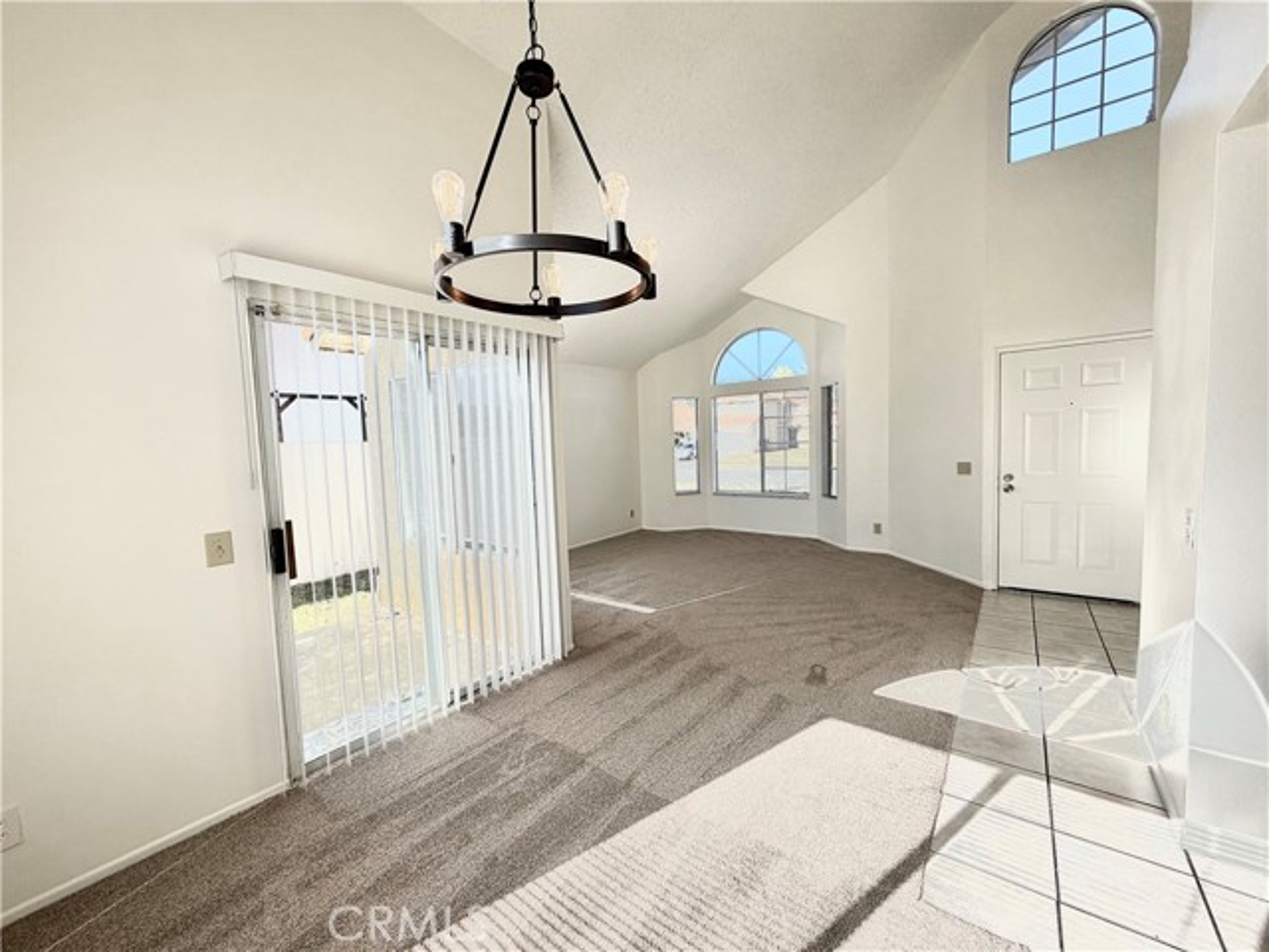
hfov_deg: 102.1
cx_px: 634
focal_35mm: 14
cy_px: 476
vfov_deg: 85.7
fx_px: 513
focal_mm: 2.22
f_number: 2.2
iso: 40
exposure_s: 1/770
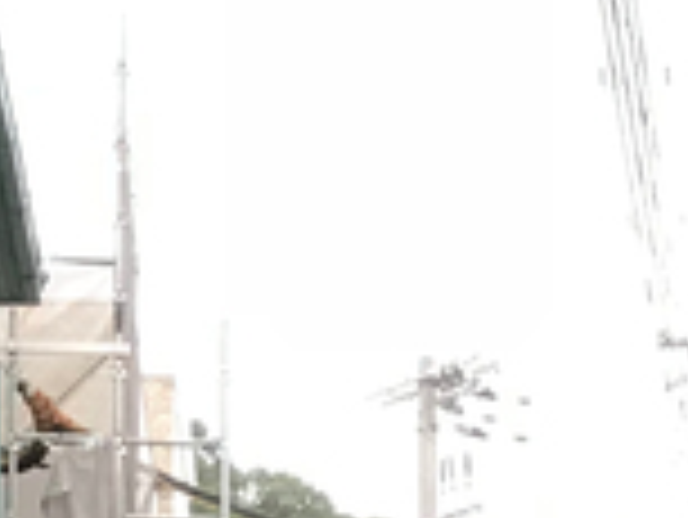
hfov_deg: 10.4
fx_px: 3720
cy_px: 1495
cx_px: 773
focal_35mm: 187
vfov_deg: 7.2
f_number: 1.8
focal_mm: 3.99
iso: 25
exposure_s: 1/40
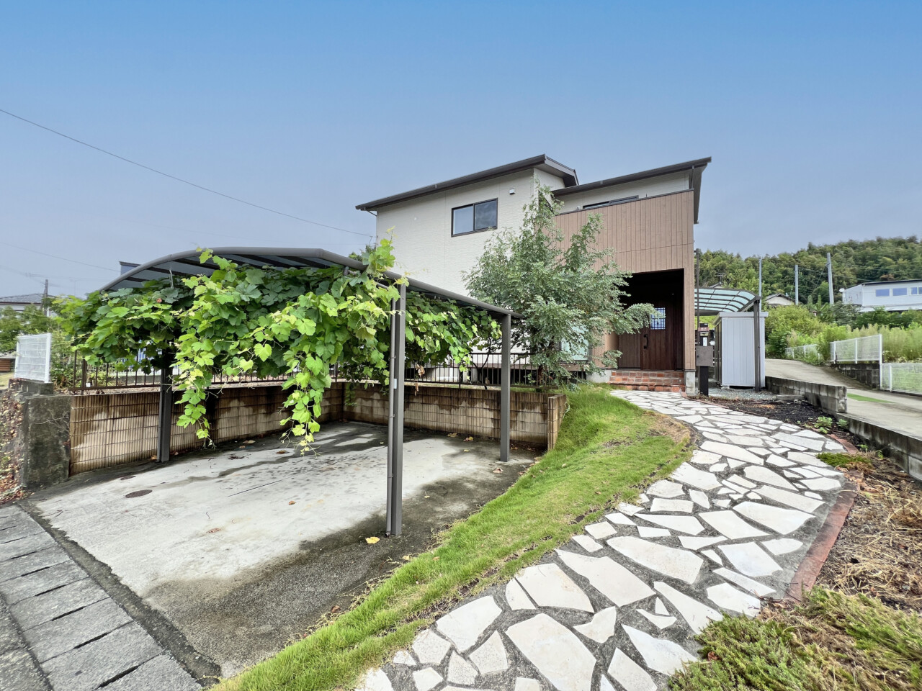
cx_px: 461
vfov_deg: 89.9
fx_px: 346
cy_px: 346
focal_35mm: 13
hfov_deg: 106.2
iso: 32
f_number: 1.8
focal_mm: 1.57
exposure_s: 1/699
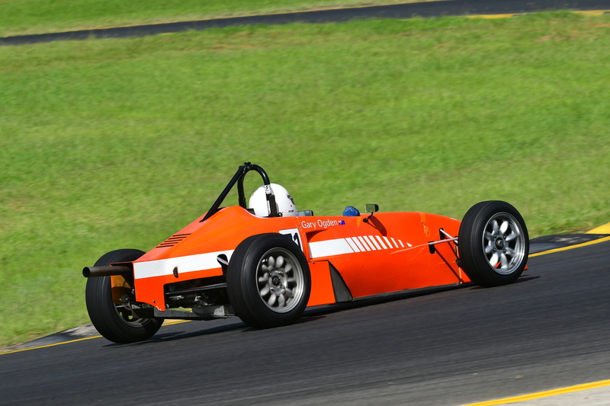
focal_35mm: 300
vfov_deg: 4.6
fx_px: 5082
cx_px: 305
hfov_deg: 6.9
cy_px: 203
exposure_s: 1/640
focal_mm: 200
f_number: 11
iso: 320
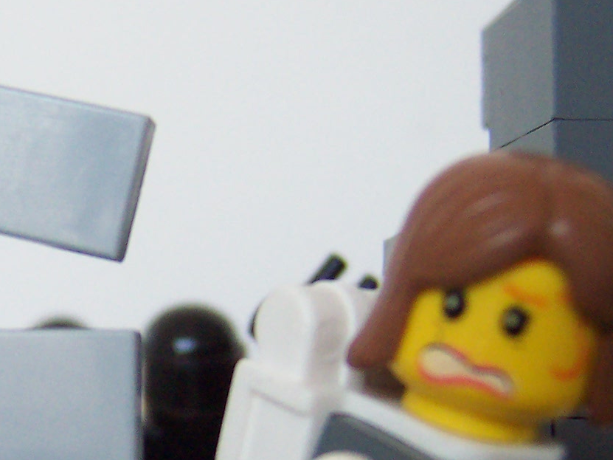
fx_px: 1558
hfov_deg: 21.3
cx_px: -30
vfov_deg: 16.6
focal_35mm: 88
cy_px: 382
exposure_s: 1/20
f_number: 2.8
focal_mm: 5.6
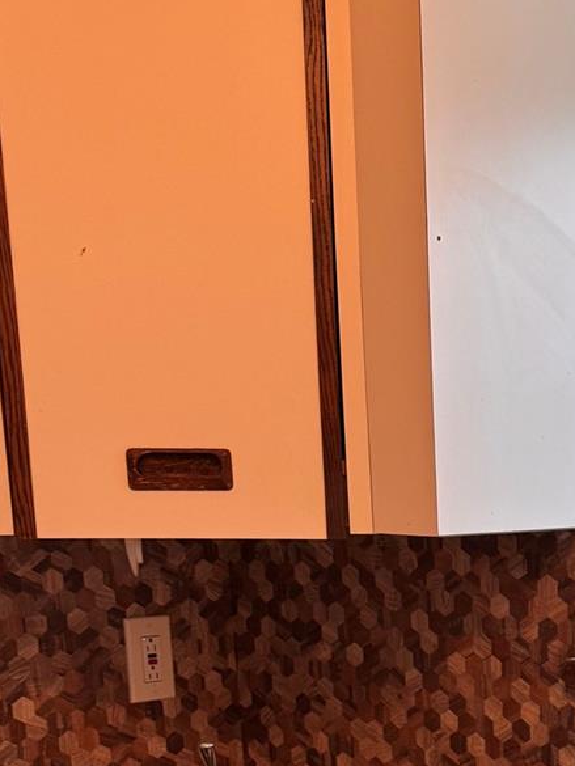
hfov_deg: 22.1
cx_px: 627
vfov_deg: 28.3
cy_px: 811
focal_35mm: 63
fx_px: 1395
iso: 125
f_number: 1.78
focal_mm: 6.76
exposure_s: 1/60
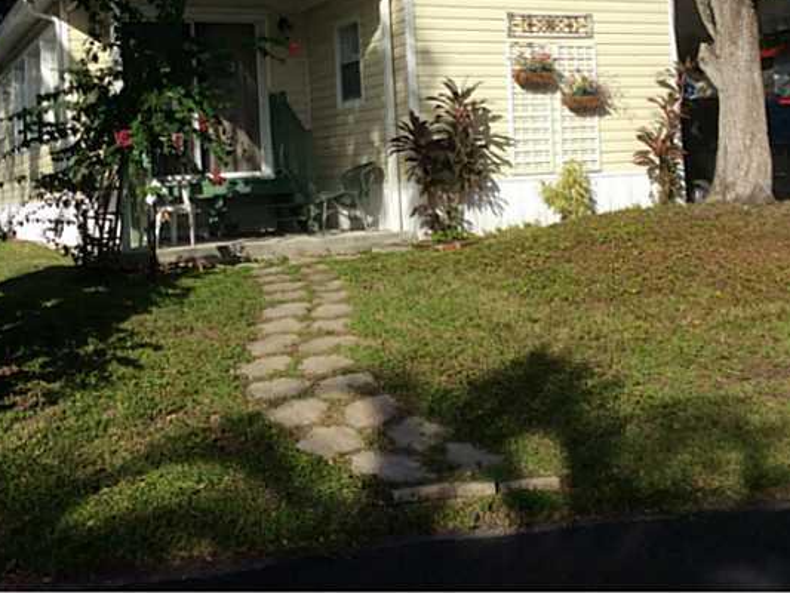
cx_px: 384
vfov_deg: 29.8
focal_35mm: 48
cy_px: 150
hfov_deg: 39.6
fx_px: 1096
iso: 32
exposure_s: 1/1634
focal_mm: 3.3
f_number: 2.4
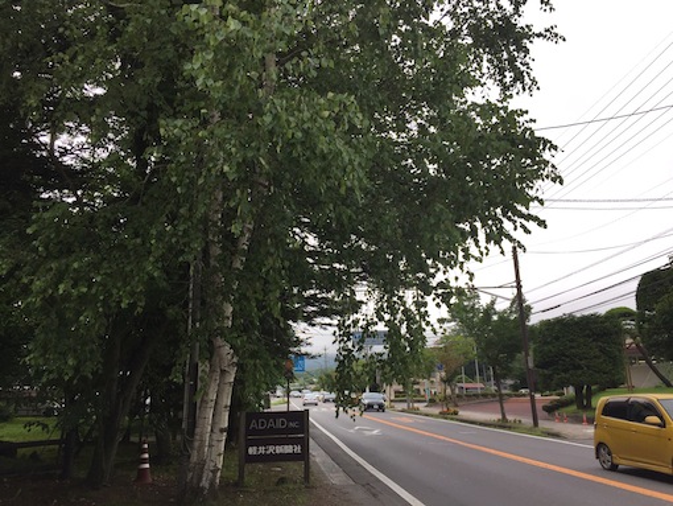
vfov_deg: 48.3
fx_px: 564
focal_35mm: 29
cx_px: 336
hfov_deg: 61.6
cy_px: 253
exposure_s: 1/590
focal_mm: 4.15
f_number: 2.2
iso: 32
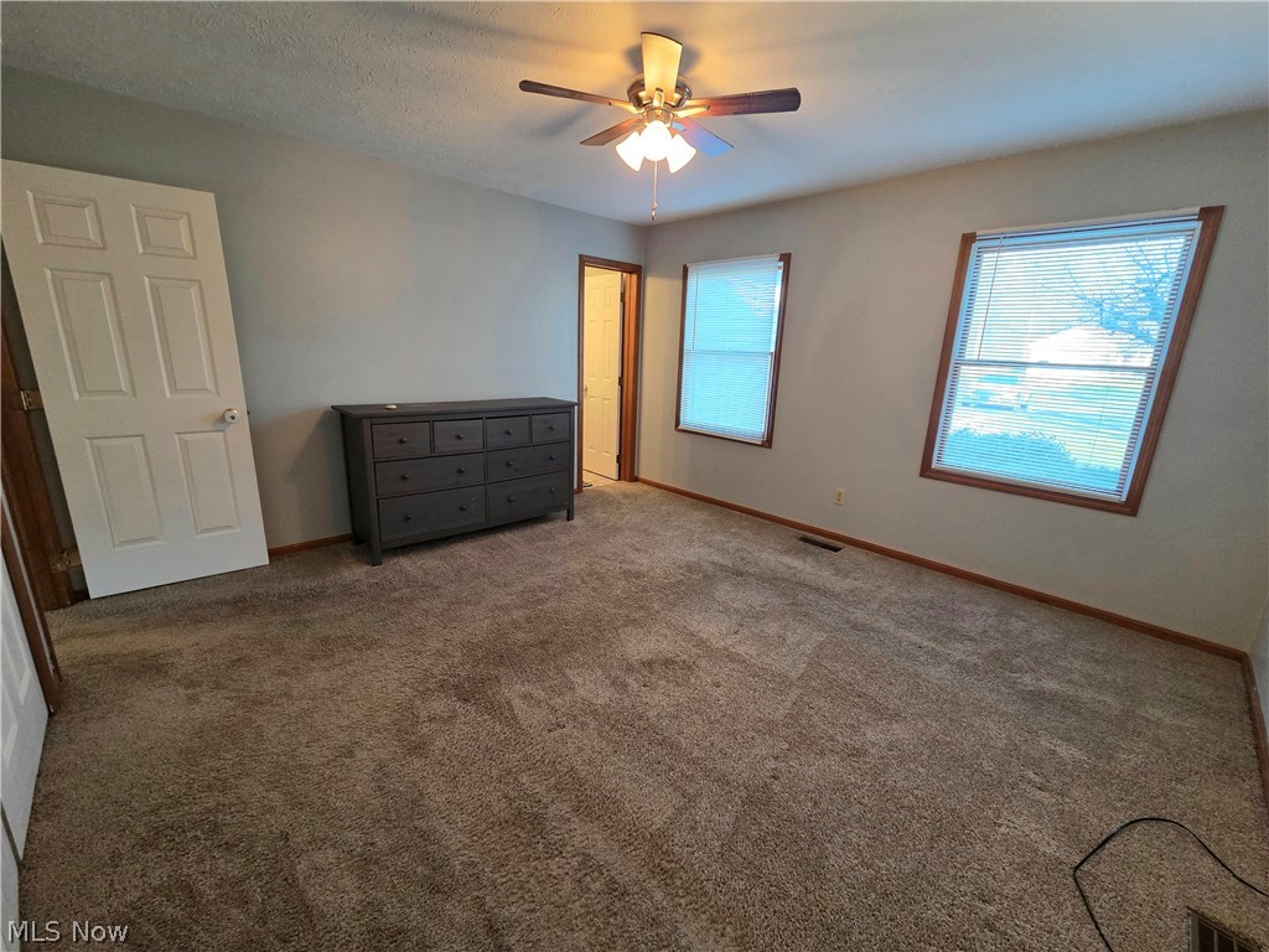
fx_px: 477
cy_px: 476
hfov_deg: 106.2
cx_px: 634
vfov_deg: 89.9
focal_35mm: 13
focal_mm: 2.2
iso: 250
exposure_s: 1/60.2
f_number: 2.2
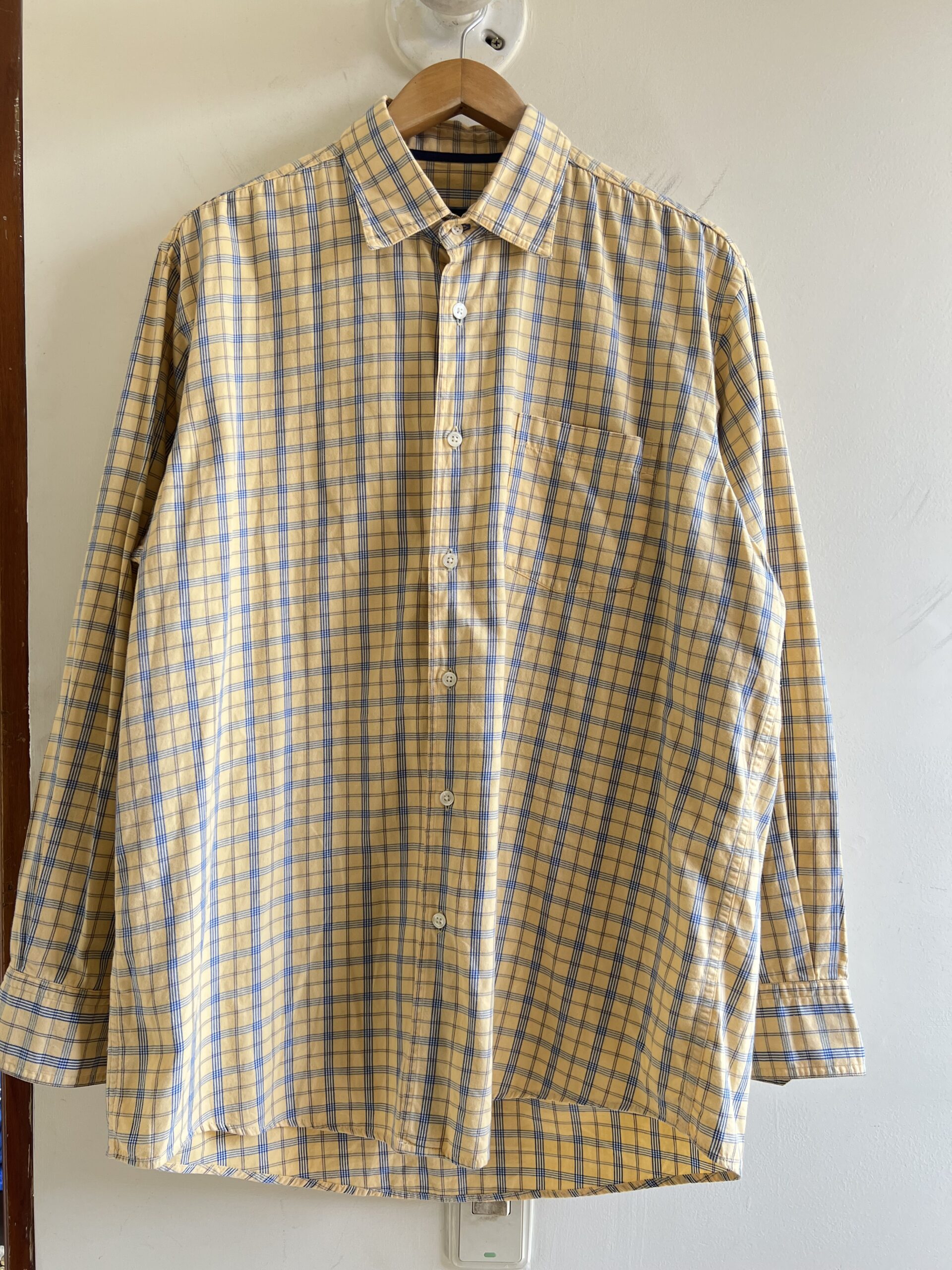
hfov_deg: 53.1
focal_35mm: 26
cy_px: 635
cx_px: 476
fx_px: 953
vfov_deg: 67.3
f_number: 1.5
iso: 80
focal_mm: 5.7
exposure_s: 1/121
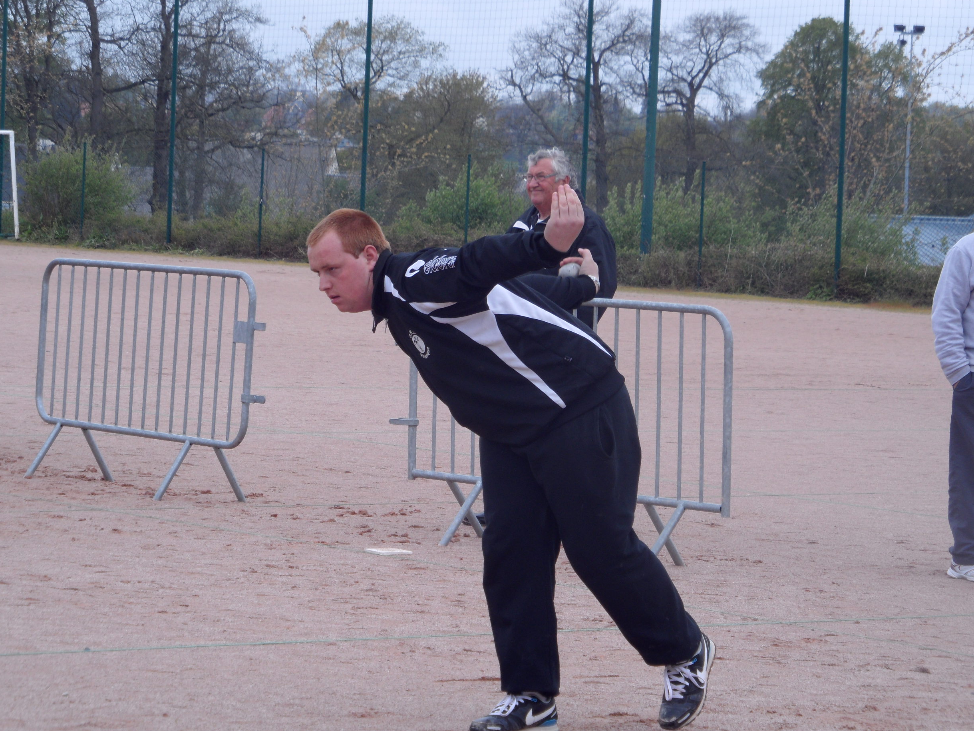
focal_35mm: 126
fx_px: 3546
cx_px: 485
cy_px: 381
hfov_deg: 15.6
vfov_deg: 11.8
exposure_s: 1/250
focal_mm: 20
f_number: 4.4
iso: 80
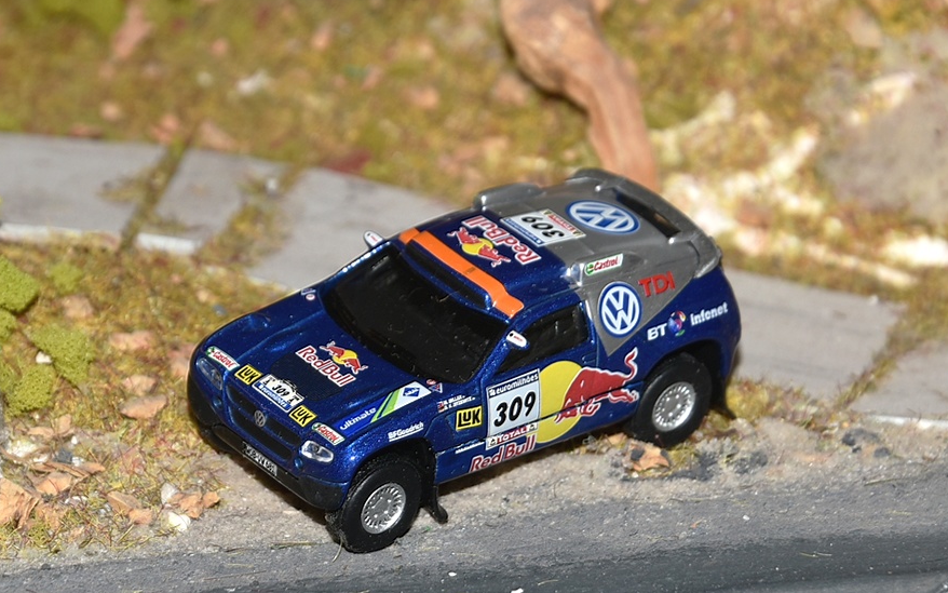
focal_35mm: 165
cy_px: 319
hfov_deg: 12.7
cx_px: 480
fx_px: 4251
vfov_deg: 8.0
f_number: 8
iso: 100
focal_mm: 105
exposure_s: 1/125
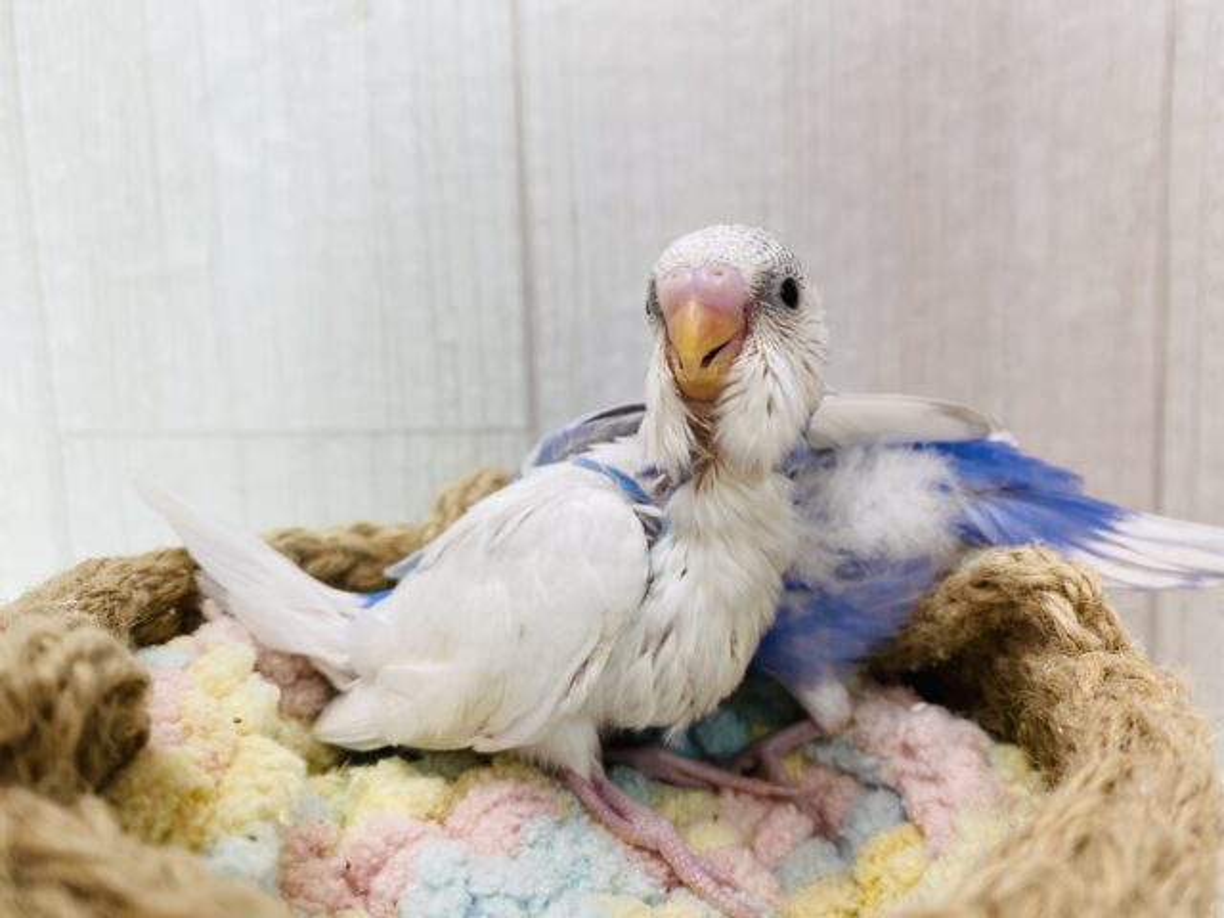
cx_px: 612
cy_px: 459
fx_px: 884
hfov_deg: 69.4
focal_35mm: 25
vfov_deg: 54.9
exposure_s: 1/100
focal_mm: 4.25
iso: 40
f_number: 1.8
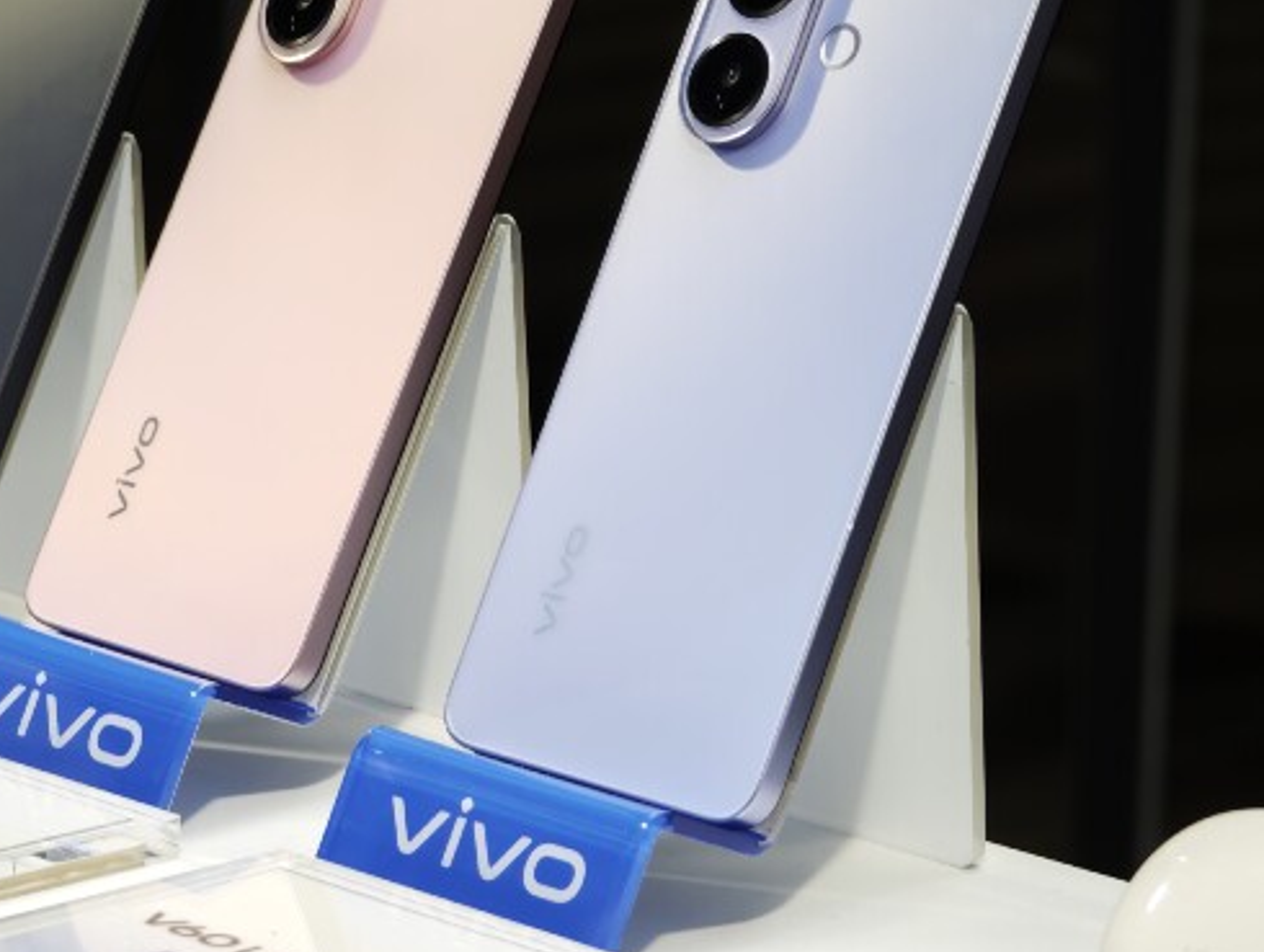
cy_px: 364
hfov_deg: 13.4
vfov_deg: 10.1
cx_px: 433
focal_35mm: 147
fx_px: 5376
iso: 640
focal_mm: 25.1
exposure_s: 1/100
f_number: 2.6
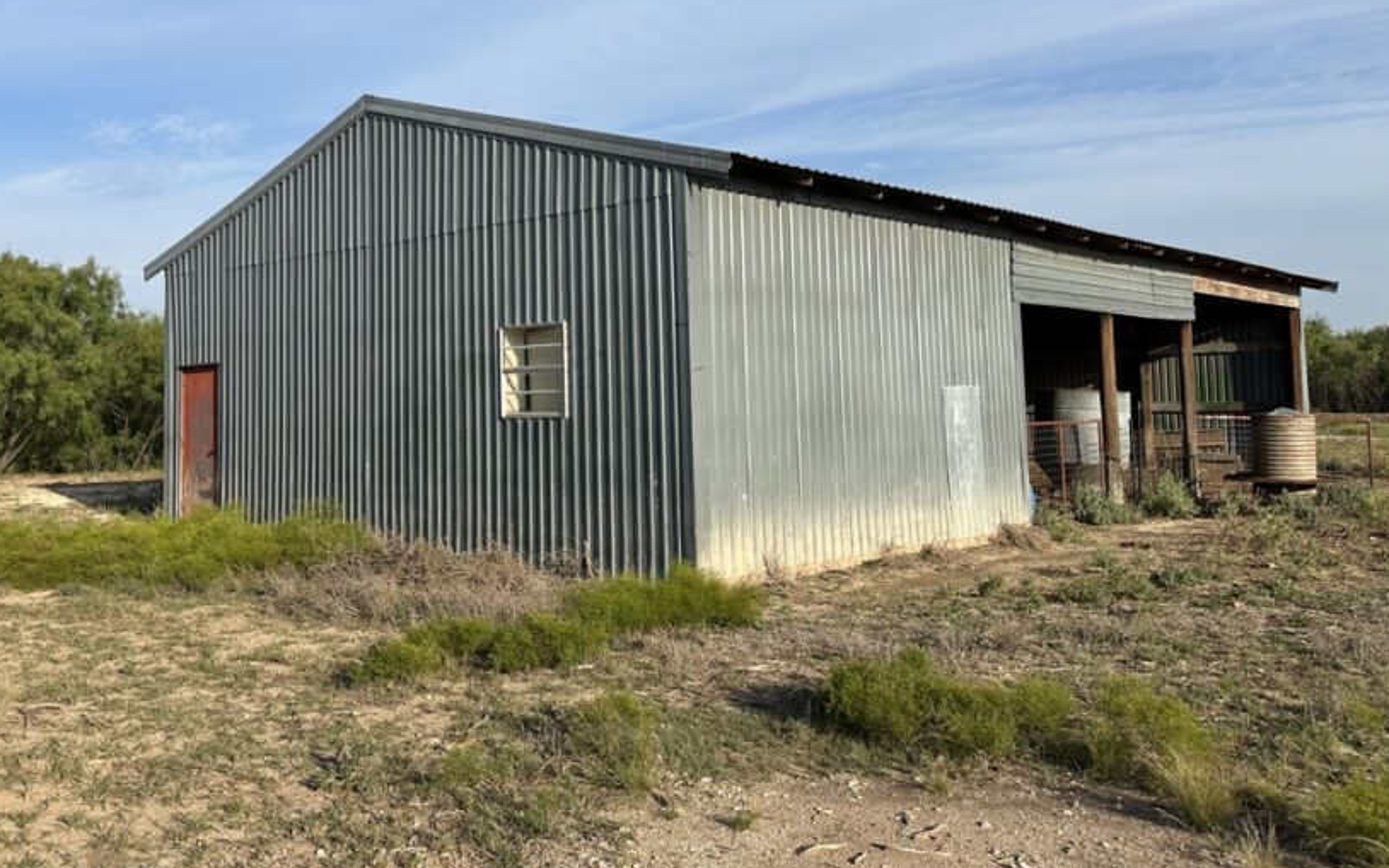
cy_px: 305
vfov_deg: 39.1
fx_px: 1212
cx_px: 592
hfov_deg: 59.4
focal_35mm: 32
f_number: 1.78
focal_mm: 6.86
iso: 80
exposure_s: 1/4545
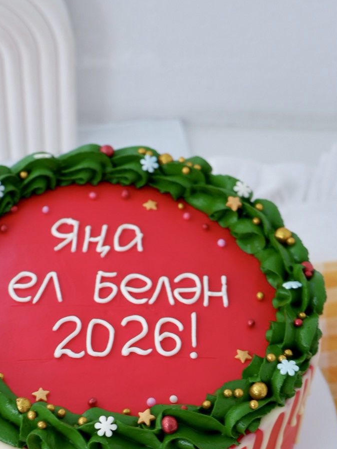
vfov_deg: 25.6
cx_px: 116
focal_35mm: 74
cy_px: 392
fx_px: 961
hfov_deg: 19.8
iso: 400
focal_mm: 26.4
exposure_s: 1/10
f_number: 4.4
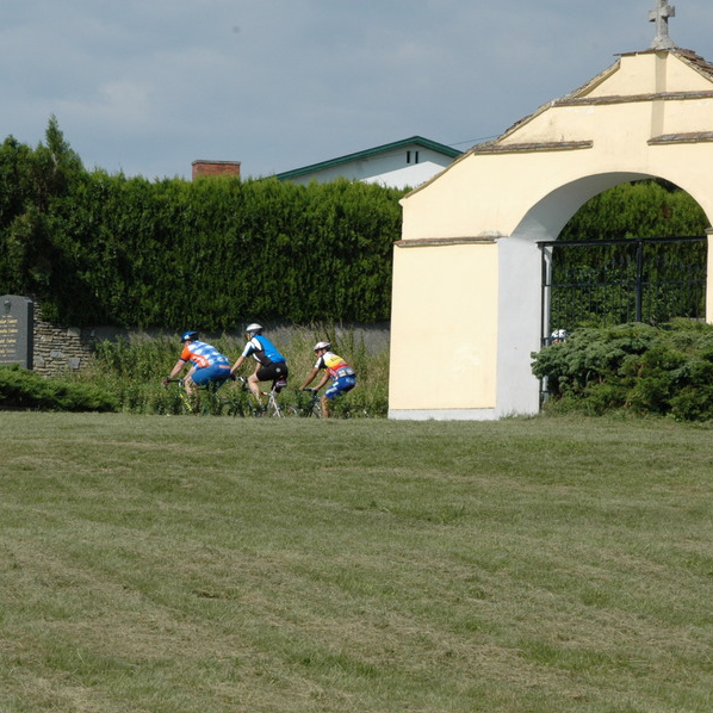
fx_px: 3495
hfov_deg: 11.6
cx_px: 227
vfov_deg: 11.6
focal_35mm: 150
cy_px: 356
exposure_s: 1/500
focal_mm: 78
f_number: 11
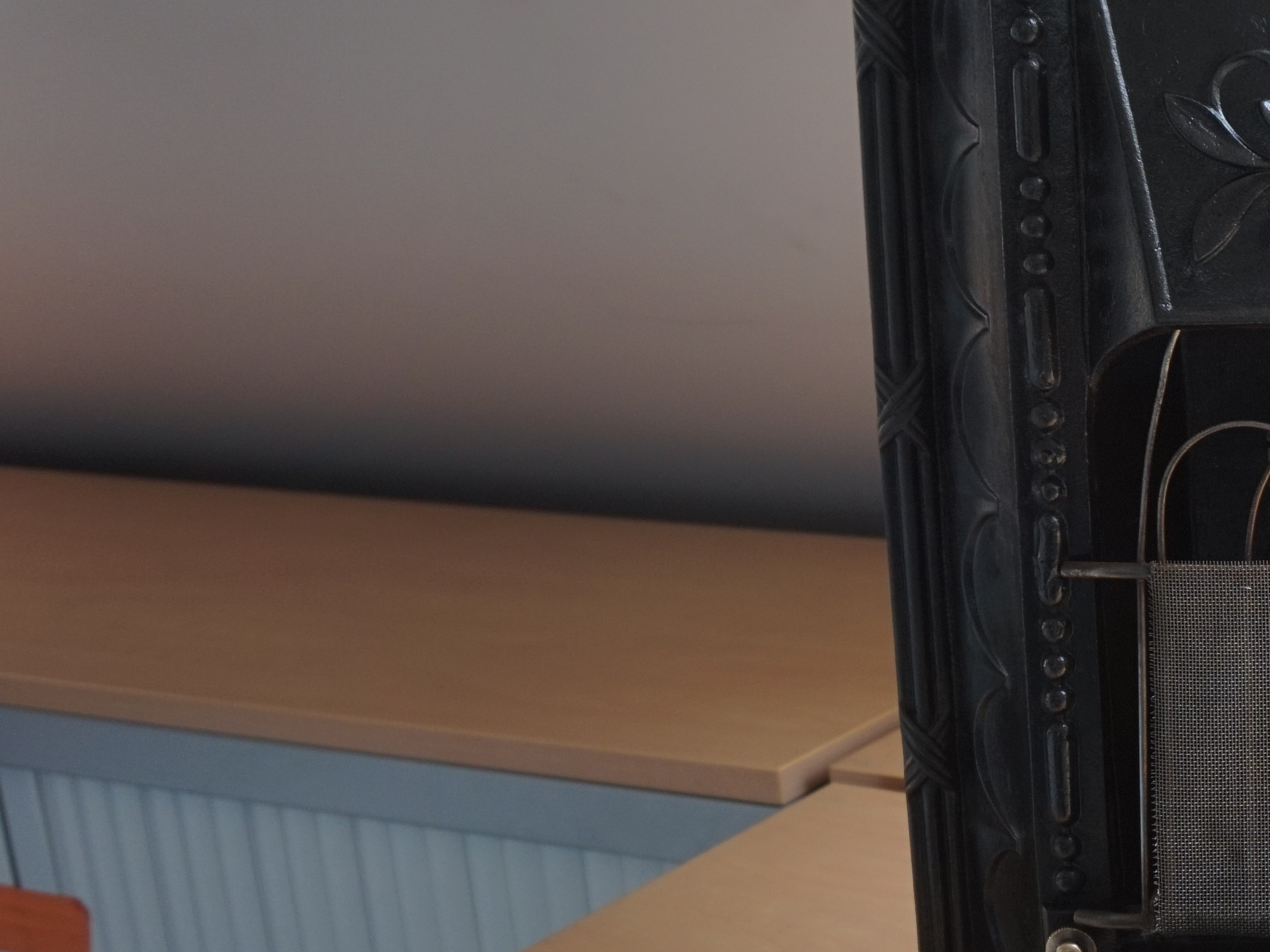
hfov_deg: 28.3
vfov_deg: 24.8
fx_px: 2165
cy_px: 530
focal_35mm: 59
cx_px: 1544
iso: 100
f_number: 4
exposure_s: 1/60
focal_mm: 16
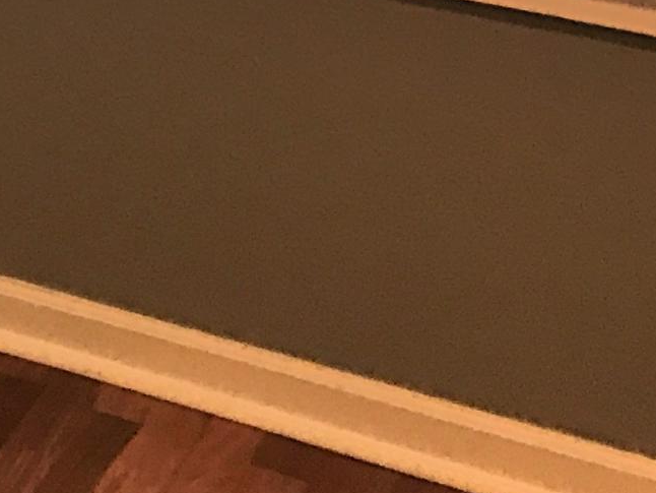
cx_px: -665
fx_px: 2465
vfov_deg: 10.6
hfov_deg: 13.1
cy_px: -463
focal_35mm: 130
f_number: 1.8
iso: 40
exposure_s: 1/17
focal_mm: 3.99
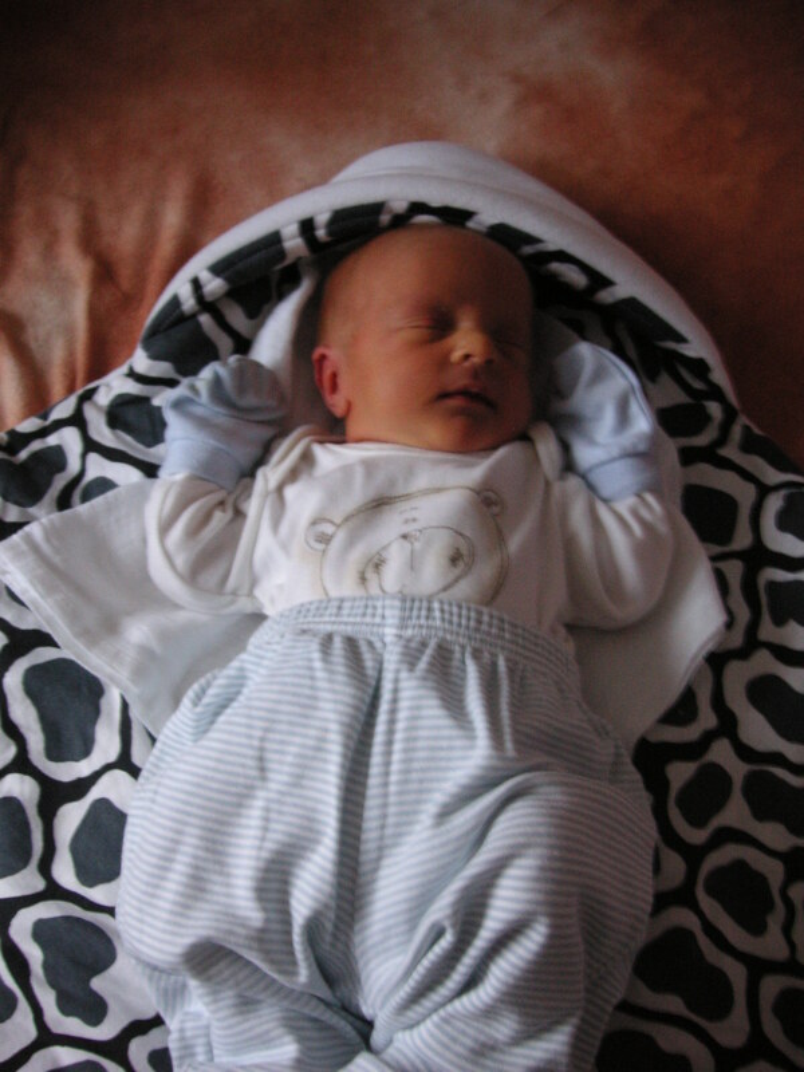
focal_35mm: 37
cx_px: 402
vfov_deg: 50.1
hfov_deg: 38.7
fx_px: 1146
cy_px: 536
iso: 100
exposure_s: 1/4
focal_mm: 6.1
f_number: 2.8
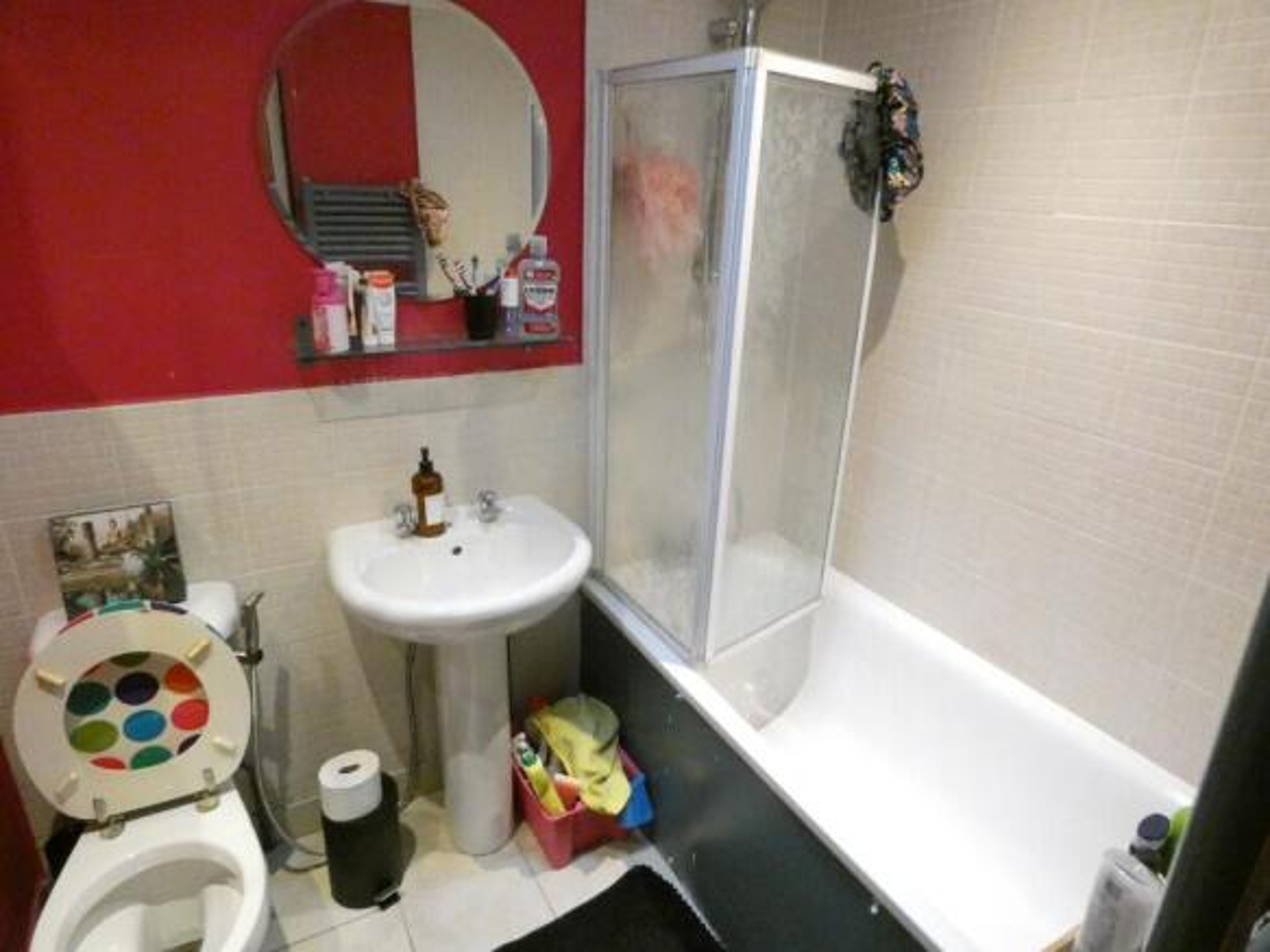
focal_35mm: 20
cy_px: 476
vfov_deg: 66.0
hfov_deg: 81.8
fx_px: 734
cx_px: 635
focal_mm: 3.6
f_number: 2.8
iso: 1600
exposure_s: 1/60
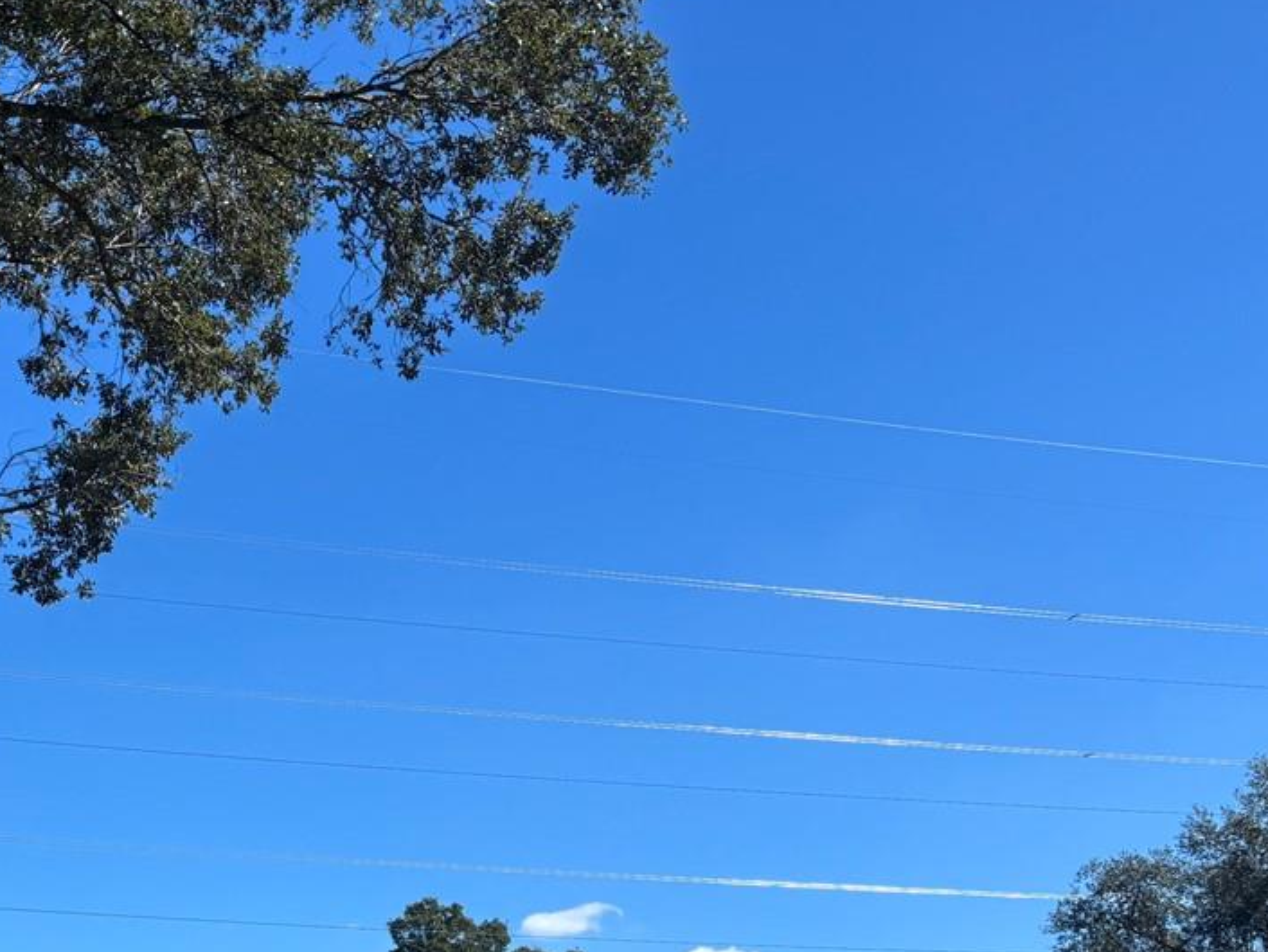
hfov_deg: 31.0
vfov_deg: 24.0
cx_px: 99
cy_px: 887
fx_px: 2162
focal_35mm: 59
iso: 50
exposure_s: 1/2710
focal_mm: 5.96
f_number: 1.6
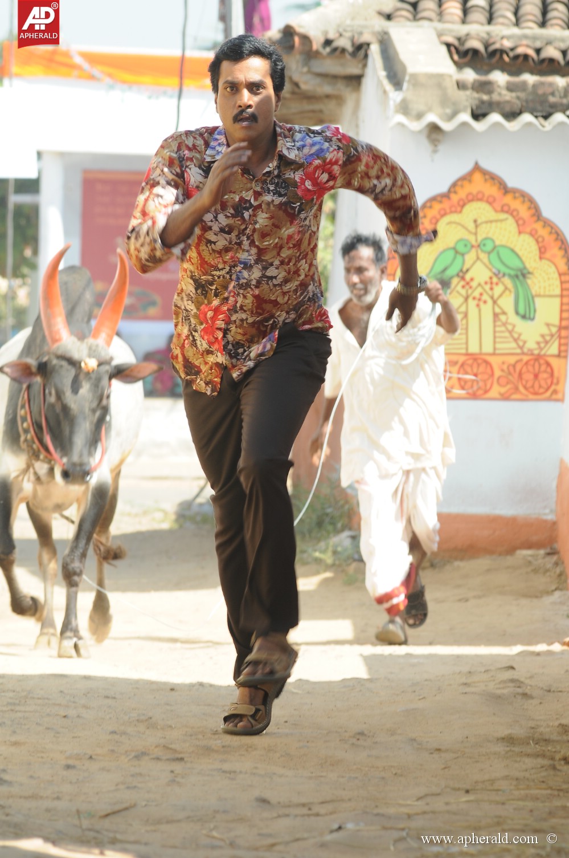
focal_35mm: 255
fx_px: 6063
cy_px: 429
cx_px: 284
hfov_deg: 5.4
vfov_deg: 8.1
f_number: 5.6
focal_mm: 170
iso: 200
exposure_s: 1/160
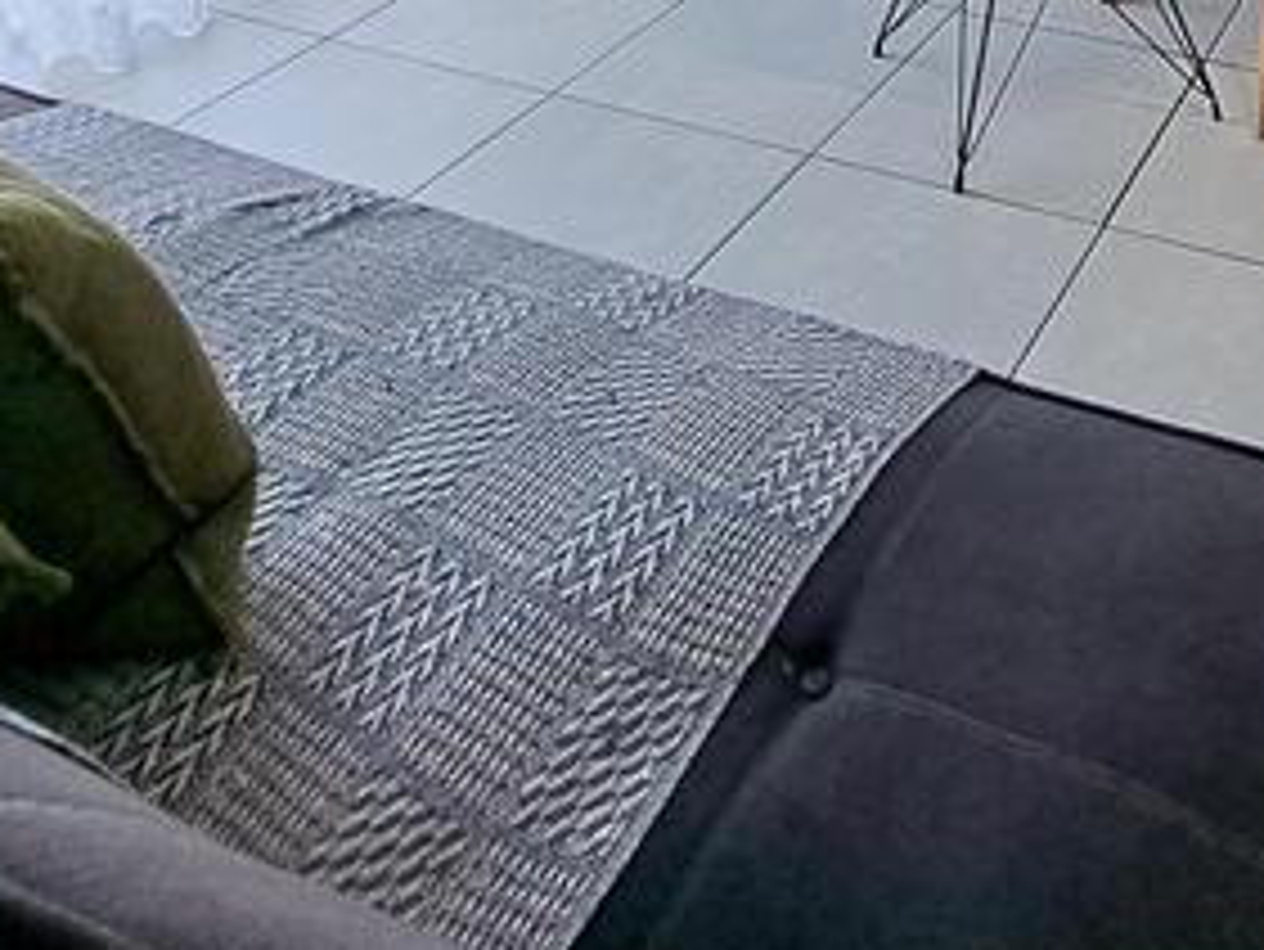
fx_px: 1352
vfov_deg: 29.5
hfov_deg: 44.5
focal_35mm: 37
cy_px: -342
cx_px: 1188
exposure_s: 1/50
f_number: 2.2
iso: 100
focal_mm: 1.74
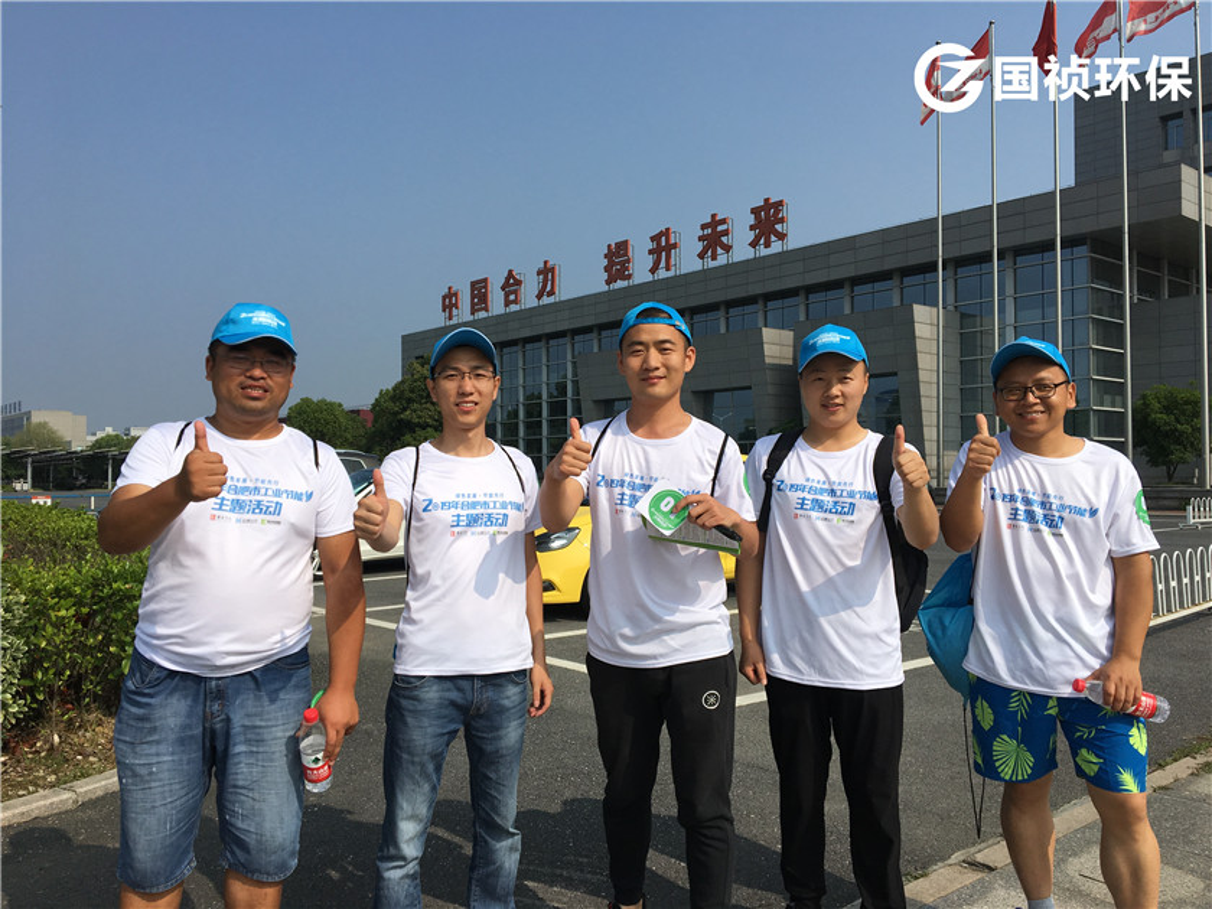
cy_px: 454
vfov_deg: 48.2
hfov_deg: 61.7
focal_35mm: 29
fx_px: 1015
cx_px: 606
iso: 25
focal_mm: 4.15
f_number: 2.2
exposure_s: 1/2959
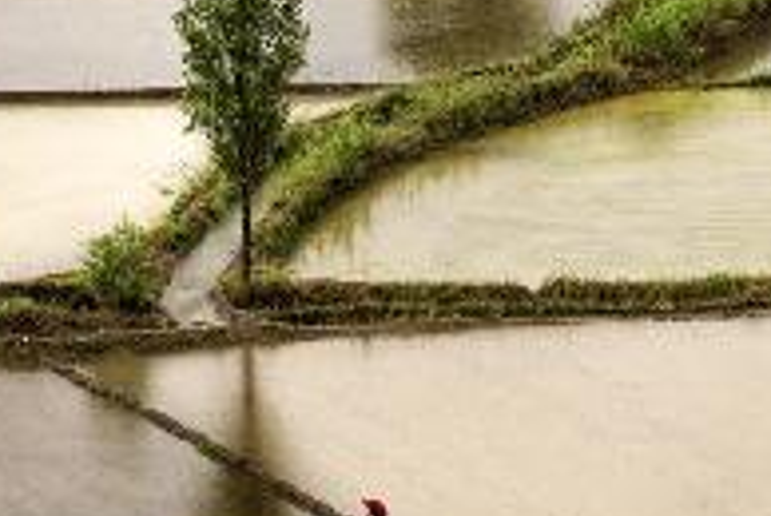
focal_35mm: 463
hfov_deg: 4.4
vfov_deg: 3.0
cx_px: 584
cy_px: 151
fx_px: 9931
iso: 160
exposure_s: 1/640
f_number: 4.5
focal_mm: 200
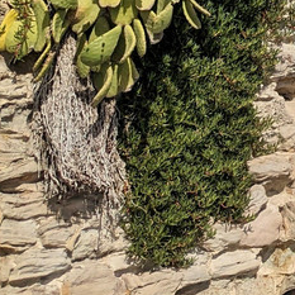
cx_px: 731
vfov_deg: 13.0
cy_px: -206
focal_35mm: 123
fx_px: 1186
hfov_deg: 11.5
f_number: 1.73
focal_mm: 4.38
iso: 59
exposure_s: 1/5848
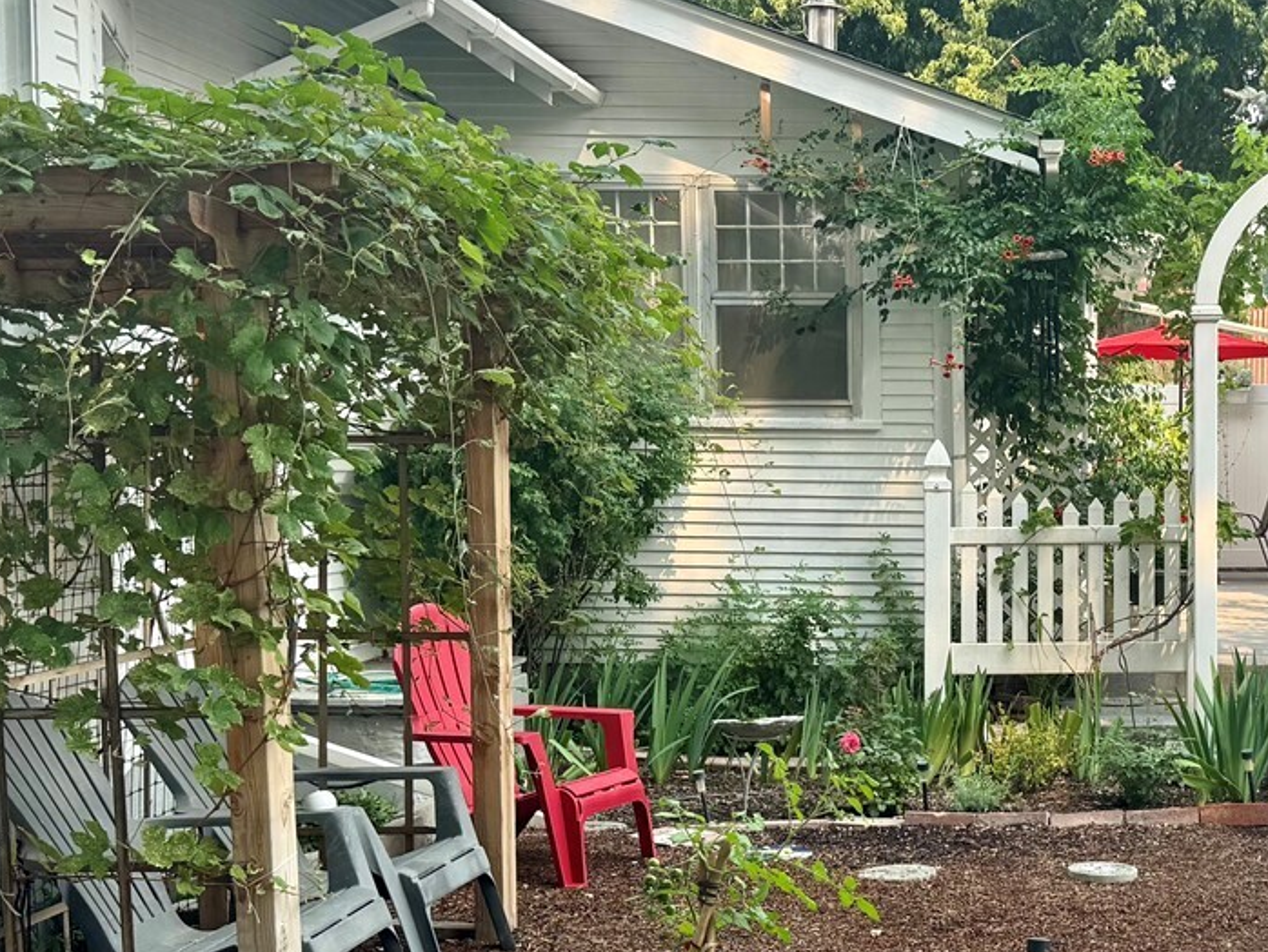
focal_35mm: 55
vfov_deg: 26.5
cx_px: 1066
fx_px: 2015
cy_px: 589
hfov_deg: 33.6
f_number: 1.78
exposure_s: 1/1339
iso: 80
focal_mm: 6.76
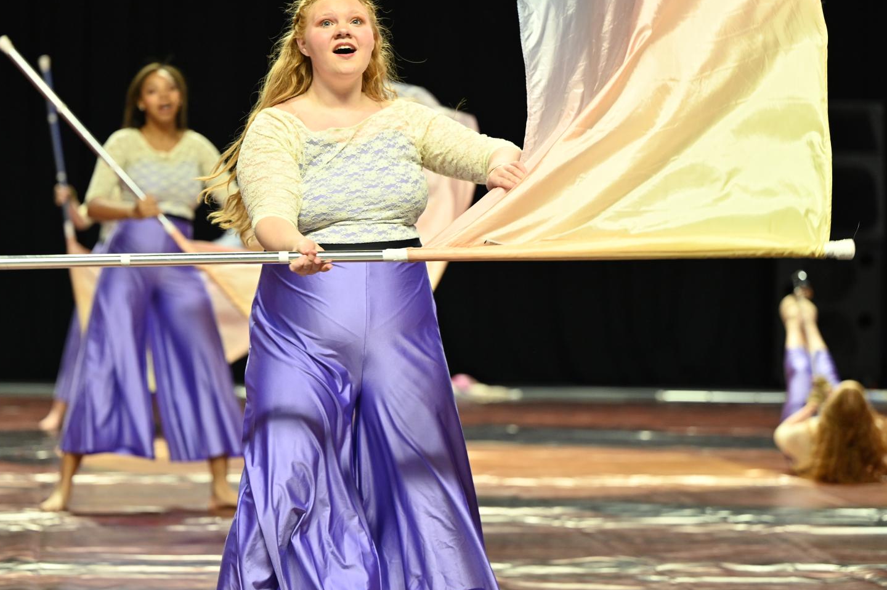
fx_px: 3225
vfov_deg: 10.4
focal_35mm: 131
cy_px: 227
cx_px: 352
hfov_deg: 15.6
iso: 1600
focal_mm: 104
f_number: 2.8
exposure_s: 1/1000
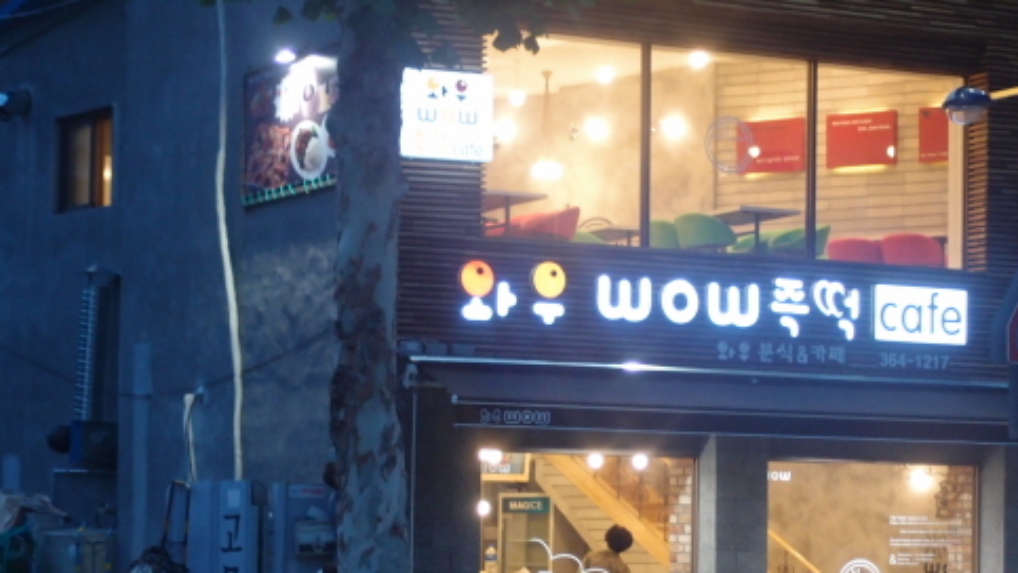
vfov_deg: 10.8
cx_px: 658
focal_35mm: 112
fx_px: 3024
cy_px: 418
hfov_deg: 19.1
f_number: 2.2
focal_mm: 15.27
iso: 200
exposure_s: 1/50
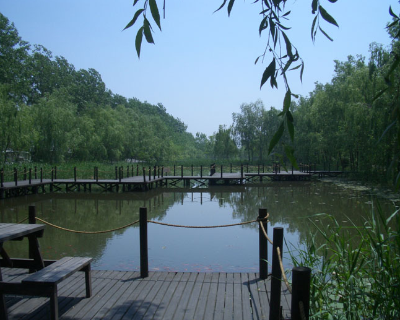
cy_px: 160
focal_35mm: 37
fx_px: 438
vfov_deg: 40.1
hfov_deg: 49.1
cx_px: 198
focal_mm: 5.8
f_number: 4.3
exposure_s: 1/640
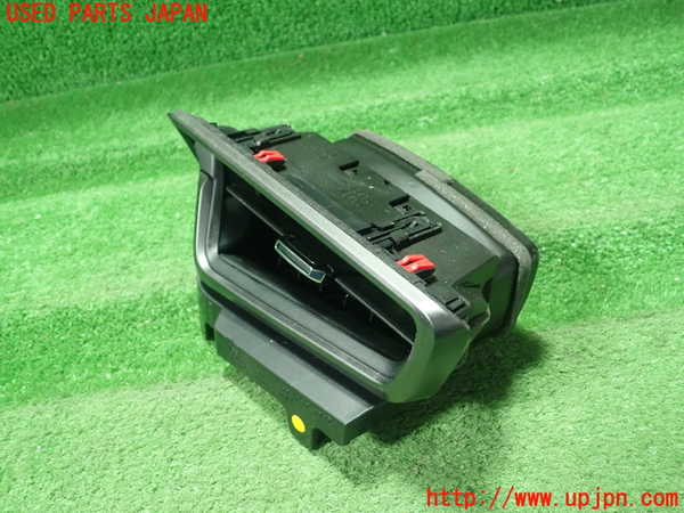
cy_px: 256
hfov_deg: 60.0
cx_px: 342
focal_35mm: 30
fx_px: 593
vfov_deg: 46.8
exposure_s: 1/100
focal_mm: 5.5
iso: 800
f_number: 2.3
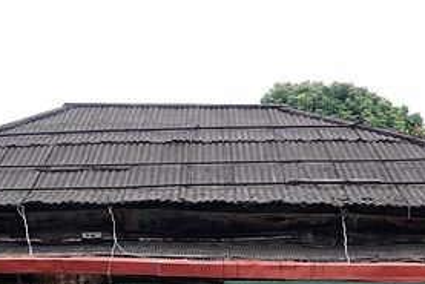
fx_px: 803
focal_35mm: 68
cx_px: 158
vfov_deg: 19.7
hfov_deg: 29.5
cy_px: 246
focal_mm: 10.83
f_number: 3.2
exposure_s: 1/125
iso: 125
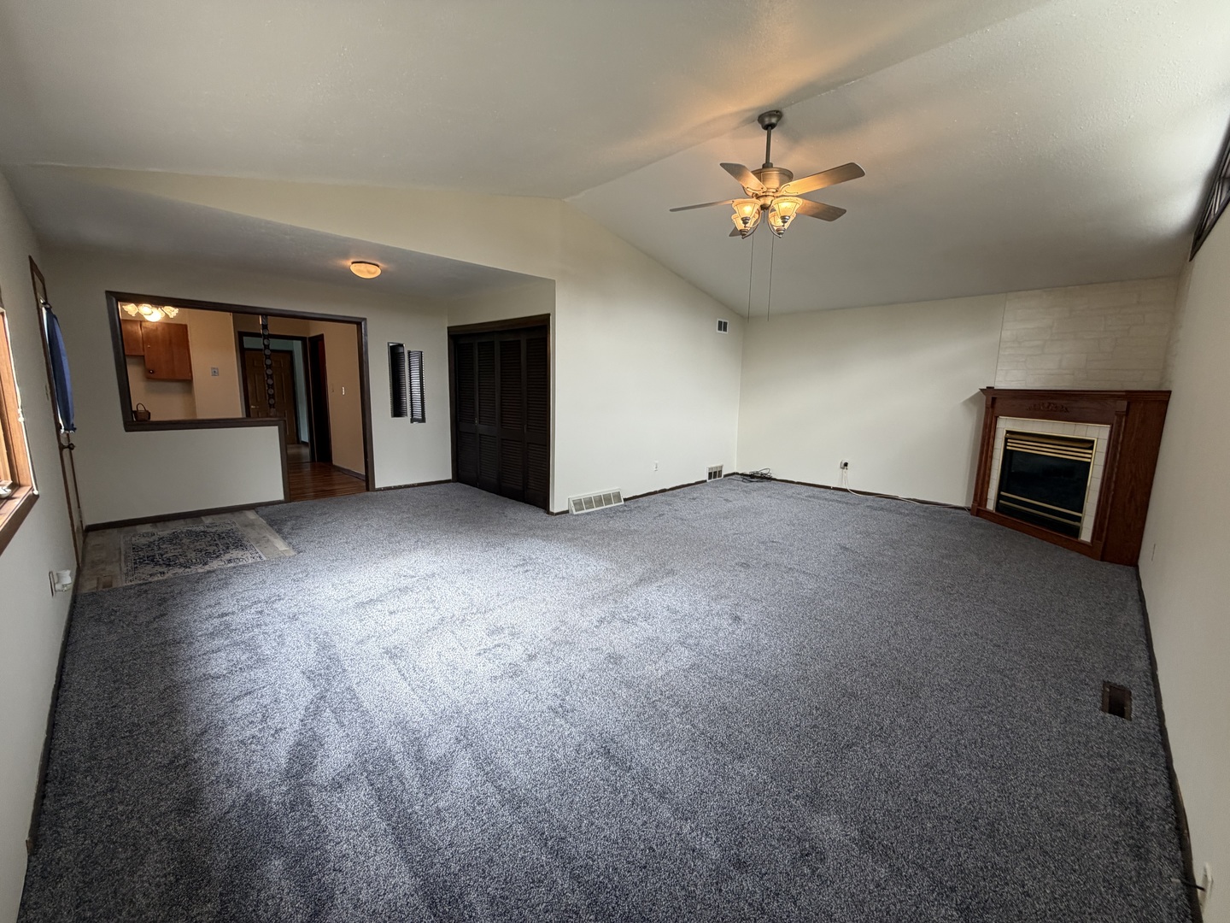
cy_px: 462
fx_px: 497
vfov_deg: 85.7
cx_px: 615
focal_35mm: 14
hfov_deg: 102.1
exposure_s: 1/120
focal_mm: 2.22
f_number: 2.2
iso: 125
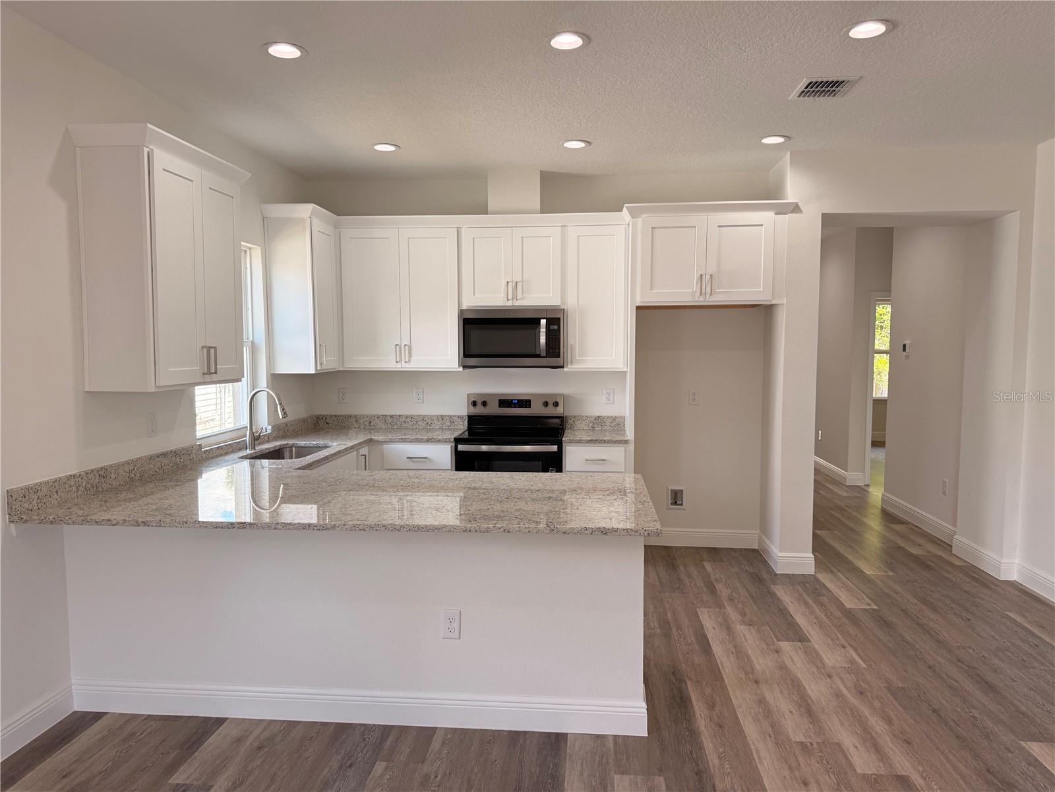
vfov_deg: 56.8
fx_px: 731
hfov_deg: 71.6
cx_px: 528
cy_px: 396
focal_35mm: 24
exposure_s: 1/363
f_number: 1.78
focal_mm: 6.76
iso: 100
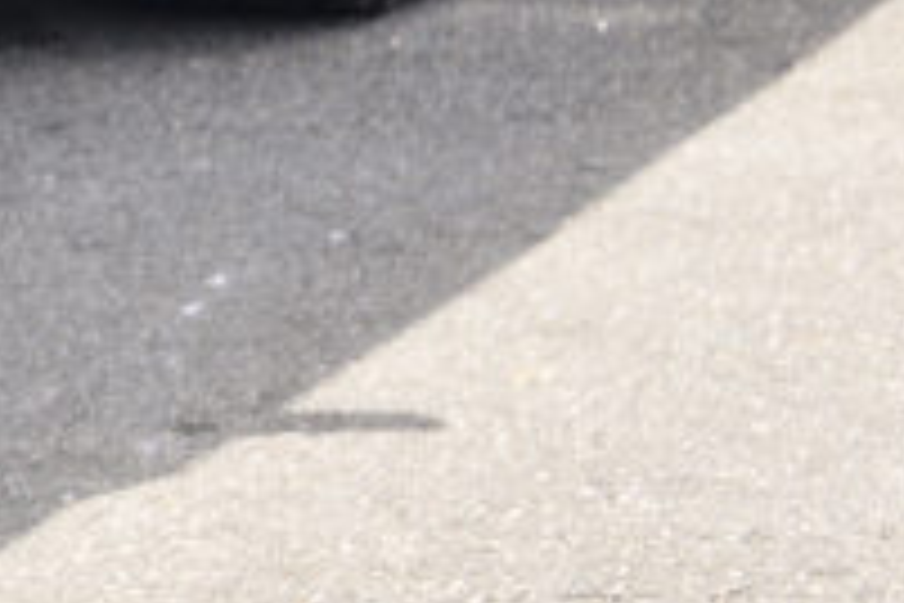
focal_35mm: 371
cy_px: -1006
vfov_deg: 3.6
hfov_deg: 5.3
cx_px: -1653
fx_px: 9315
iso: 200
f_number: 4.8
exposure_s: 1/250
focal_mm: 62
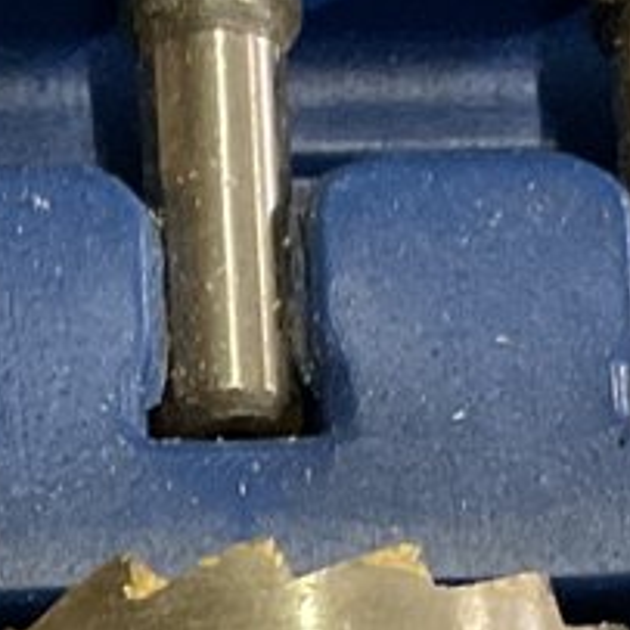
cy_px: 1532
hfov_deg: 9.1
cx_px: 67
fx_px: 3933
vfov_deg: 8.4
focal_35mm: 191
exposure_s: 1/30
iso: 400
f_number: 1.8
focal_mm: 3
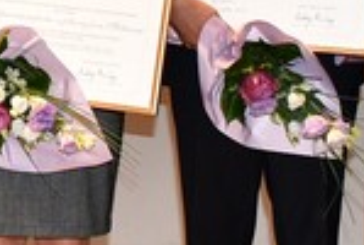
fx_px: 1874
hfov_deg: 10.8
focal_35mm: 185
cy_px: -45
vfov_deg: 7.4
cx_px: -132
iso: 640
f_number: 3.5
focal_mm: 18
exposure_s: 1/60
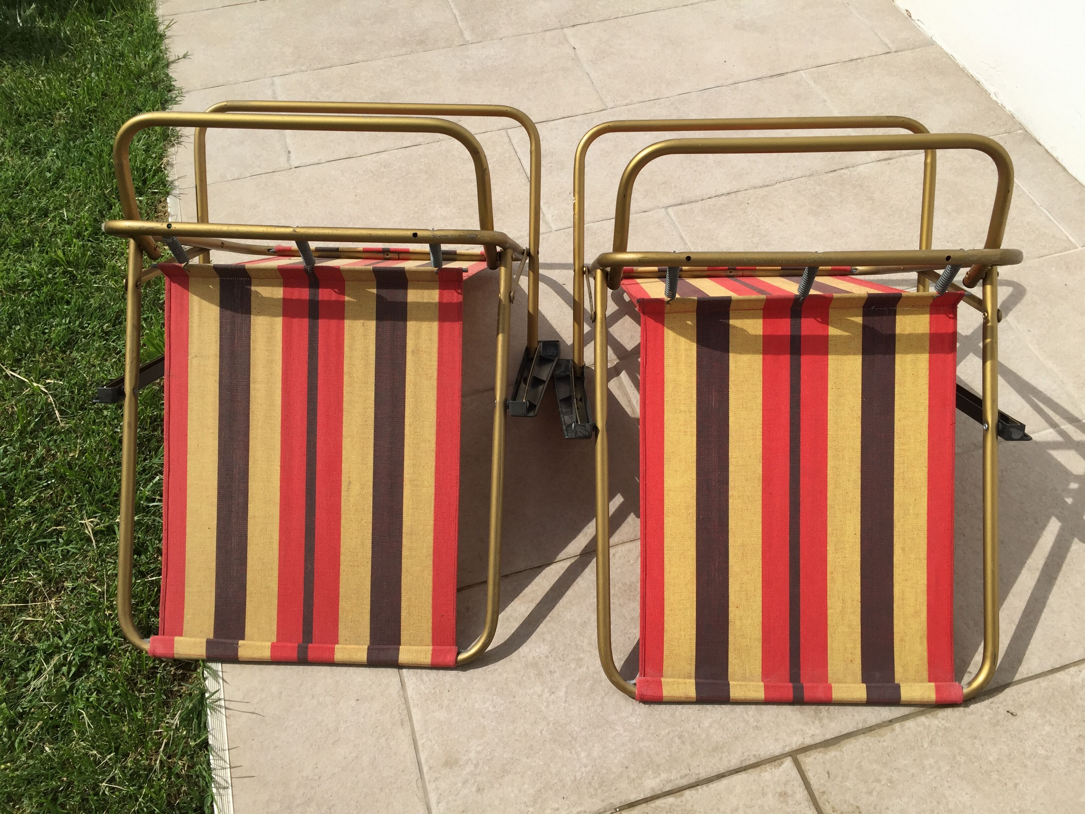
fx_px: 909
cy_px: 407
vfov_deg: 48.2
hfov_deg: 61.7
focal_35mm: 29
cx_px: 542
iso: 32
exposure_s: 1/2825
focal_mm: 4.15
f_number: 2.2
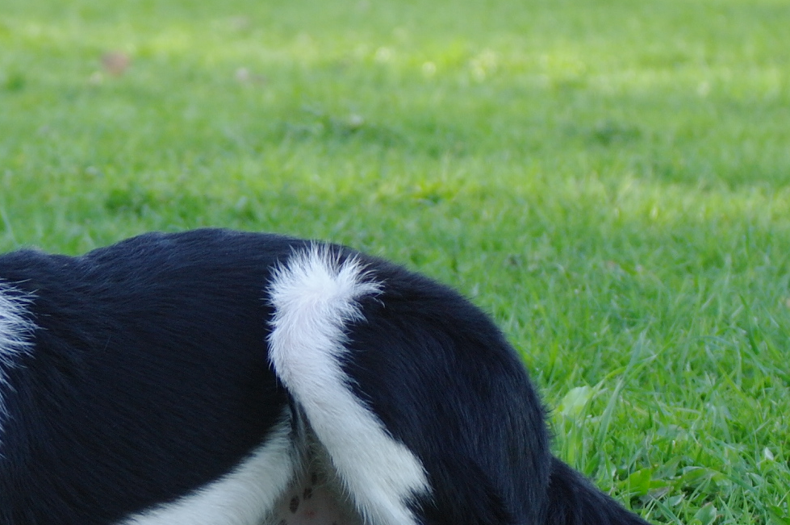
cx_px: 65
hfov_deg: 8.1
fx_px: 5591
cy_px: 304
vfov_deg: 5.4
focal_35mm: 255
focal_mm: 54
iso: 100
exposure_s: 1/90
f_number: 4.3
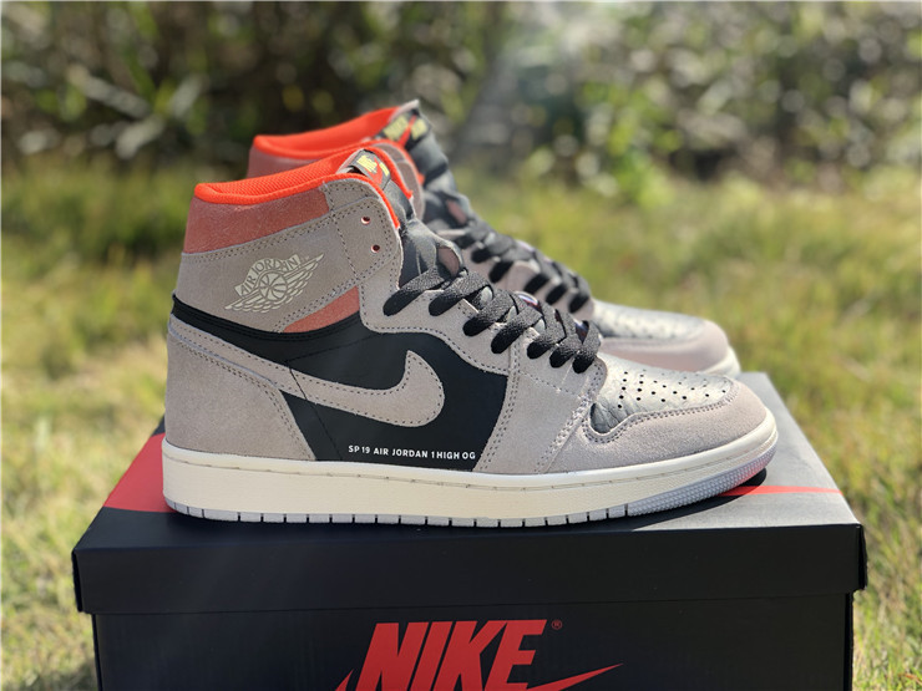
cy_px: 346
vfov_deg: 28.0
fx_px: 1385
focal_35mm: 52
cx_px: 461
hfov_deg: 36.8
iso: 16
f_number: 2.4
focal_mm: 6
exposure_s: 1/475
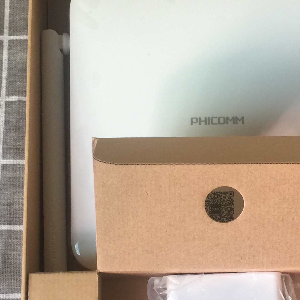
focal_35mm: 72
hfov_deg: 24.0
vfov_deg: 23.9
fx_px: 706
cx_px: 180
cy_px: 184
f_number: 2.2
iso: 50
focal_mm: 4.15
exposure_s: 1/33
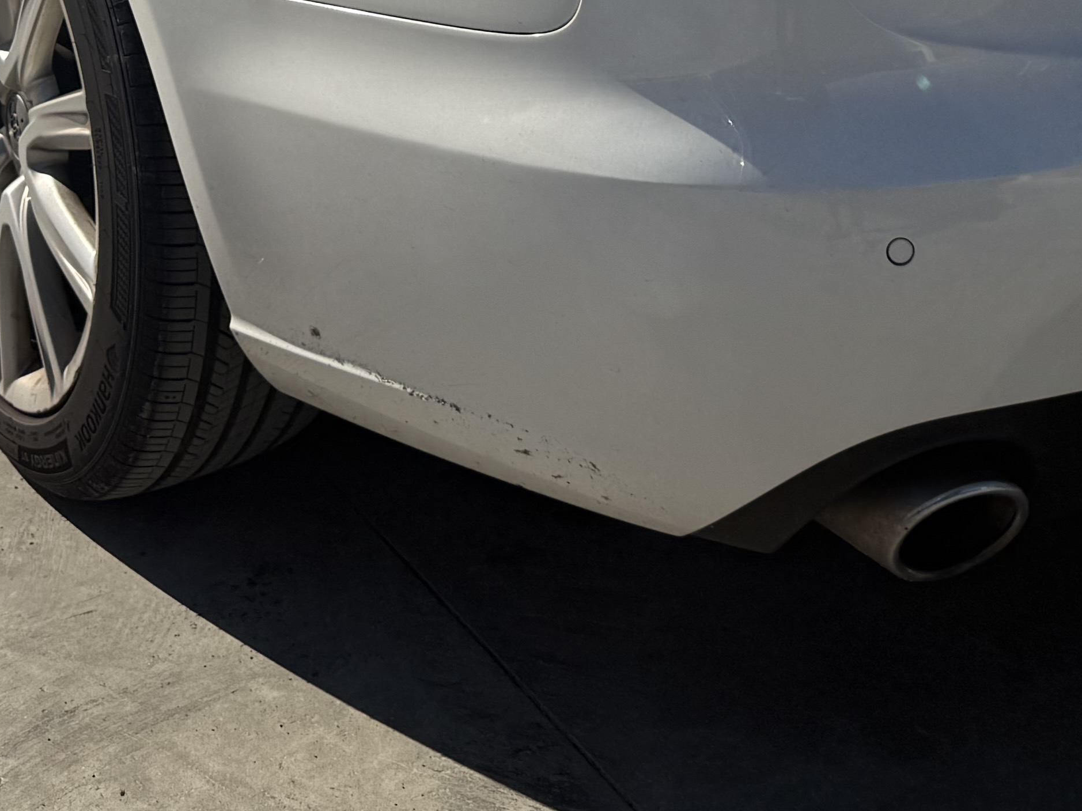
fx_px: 2281
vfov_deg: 18.0
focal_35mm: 73
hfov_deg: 26.7
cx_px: 586
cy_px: -397
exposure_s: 1/8130
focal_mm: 6.76
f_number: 1.78
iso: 80
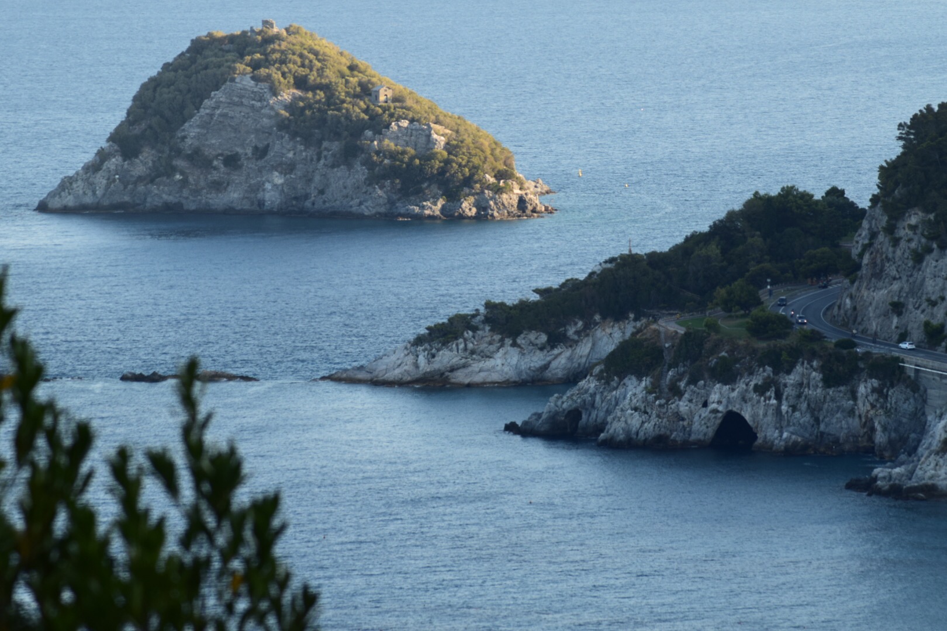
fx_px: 6116
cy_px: 316
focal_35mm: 232
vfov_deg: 5.9
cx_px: 474
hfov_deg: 8.9
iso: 400
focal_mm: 155
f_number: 10
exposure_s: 1/200
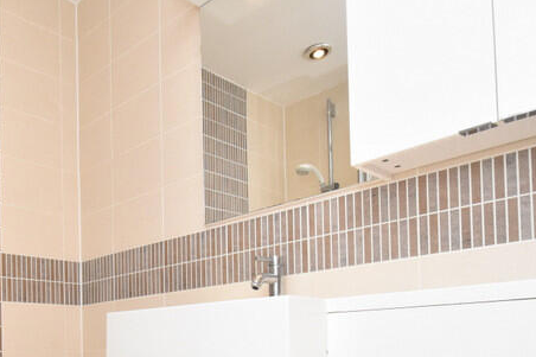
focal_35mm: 34
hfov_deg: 53.8
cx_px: 148
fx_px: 506
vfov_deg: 36.6
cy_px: 317
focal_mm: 10
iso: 1600
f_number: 10
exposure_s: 1/60
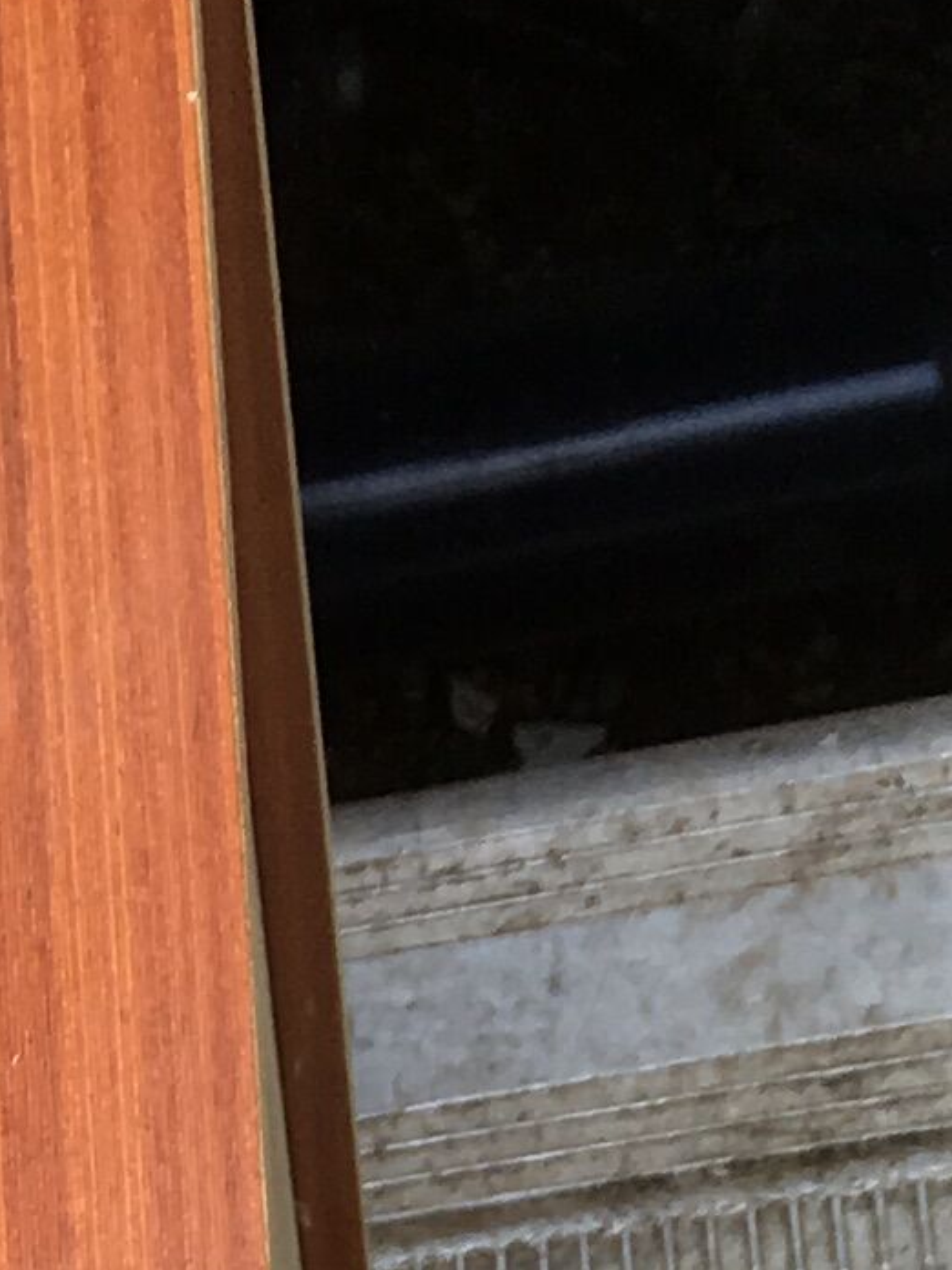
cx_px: -1333
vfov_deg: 10.3
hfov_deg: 8.1
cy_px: 2982
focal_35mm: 168
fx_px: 6160
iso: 25
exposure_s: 1/189
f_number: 2.2
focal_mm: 4.15
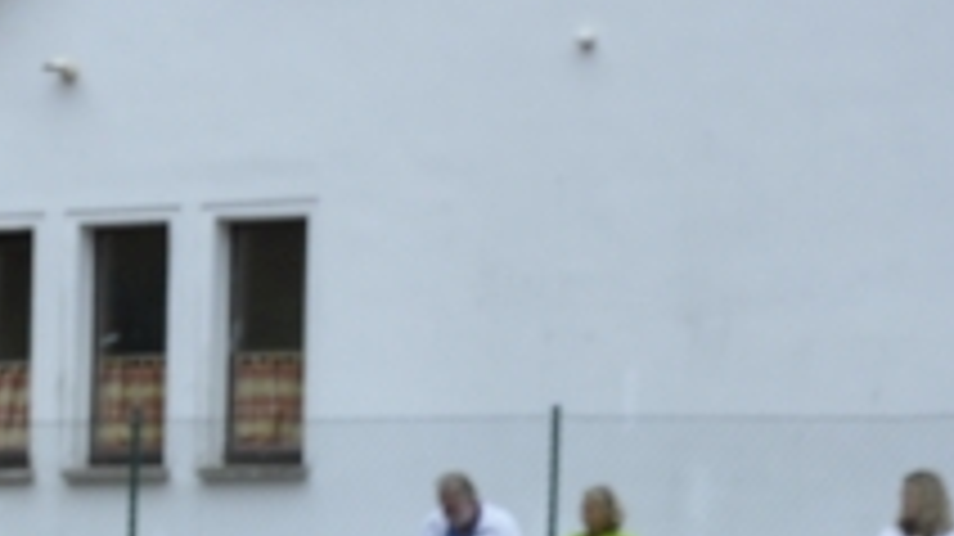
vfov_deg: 5.8
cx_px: -531
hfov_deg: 10.2
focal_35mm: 203
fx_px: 5133
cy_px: 1142
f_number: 6.7
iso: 200
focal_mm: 28
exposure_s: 1/180
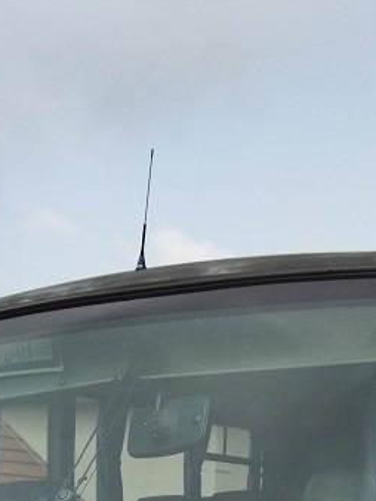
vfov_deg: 20.4
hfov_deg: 17.3
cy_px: 706
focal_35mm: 85
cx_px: 218
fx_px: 1232
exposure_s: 1/2185
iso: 99
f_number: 1.79
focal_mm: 4.71
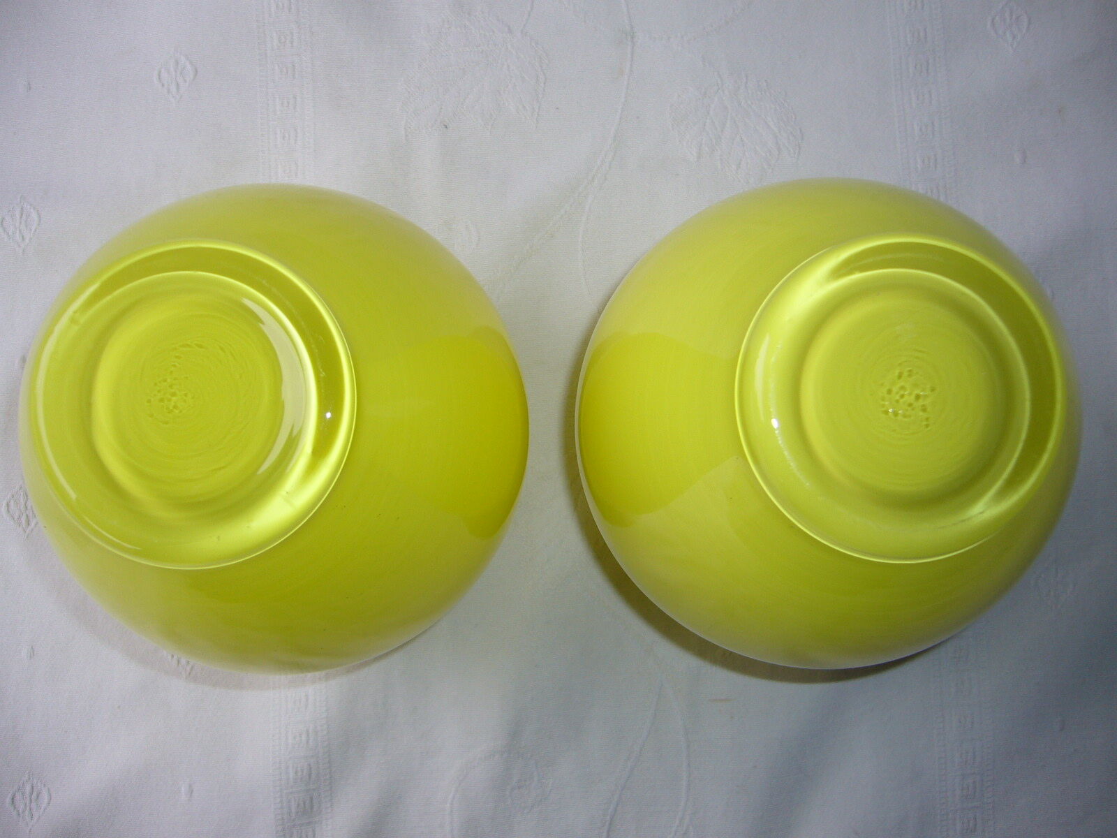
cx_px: 558
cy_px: 419
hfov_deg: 52.6
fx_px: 1129
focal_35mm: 35
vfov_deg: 40.7
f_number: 2.8
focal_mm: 5.8
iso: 80
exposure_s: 1/60
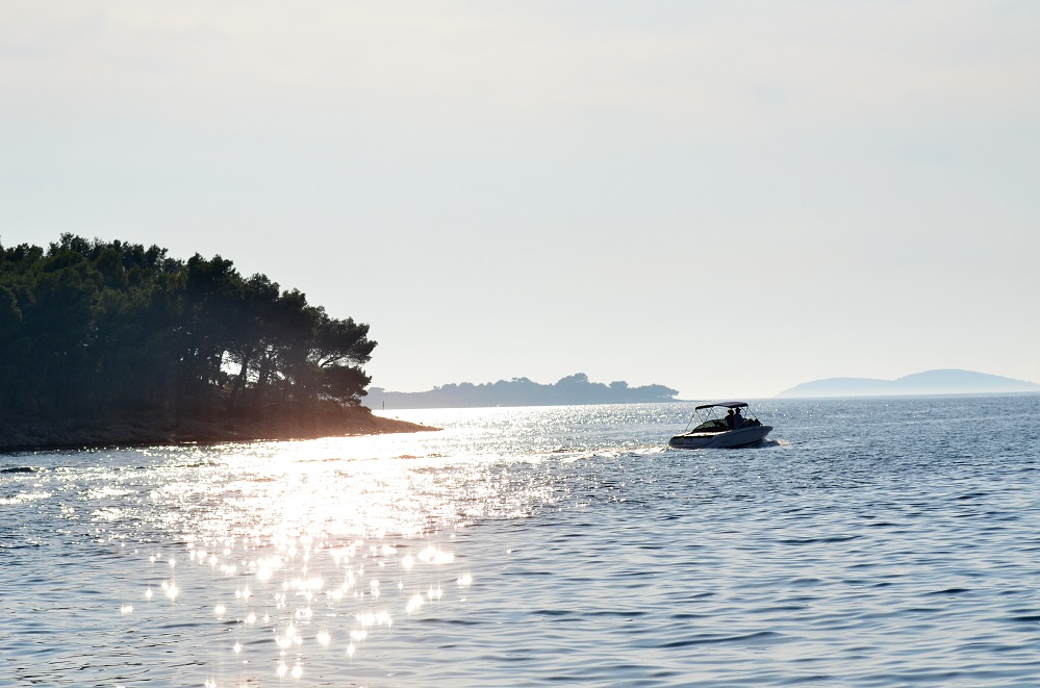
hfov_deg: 19.5
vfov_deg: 13.0
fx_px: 3026
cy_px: 344
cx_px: 520
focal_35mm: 105
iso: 400
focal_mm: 70
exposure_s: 1/8000
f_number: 5.6
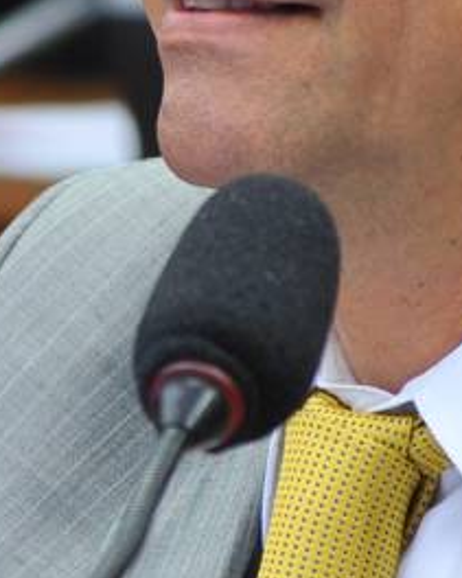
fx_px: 21890
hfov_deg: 1.2
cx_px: -22
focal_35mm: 1280
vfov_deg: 1.5
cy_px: 183
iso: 1000
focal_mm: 200
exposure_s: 1/160
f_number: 4.5
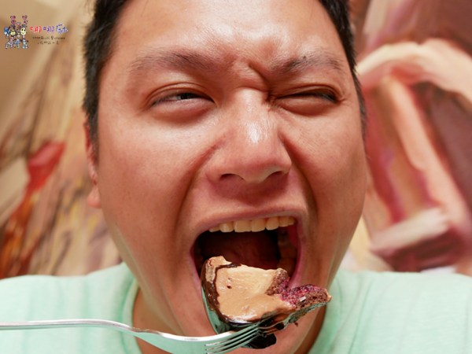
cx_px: 236
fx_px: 518
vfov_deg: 37.7
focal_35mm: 38
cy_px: 177
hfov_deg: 49.0
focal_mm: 19
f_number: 5.6
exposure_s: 1/100
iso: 1250
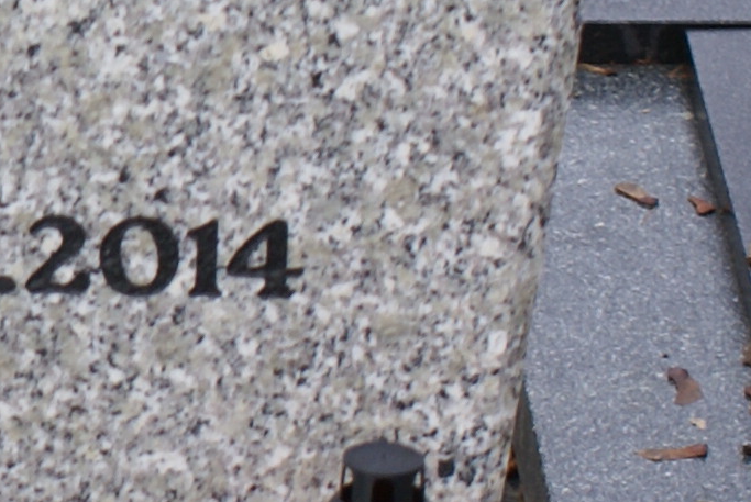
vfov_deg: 4.6
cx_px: -295
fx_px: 6220
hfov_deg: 6.8
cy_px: -98
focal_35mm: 298
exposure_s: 1/60
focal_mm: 35
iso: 100
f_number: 5.6
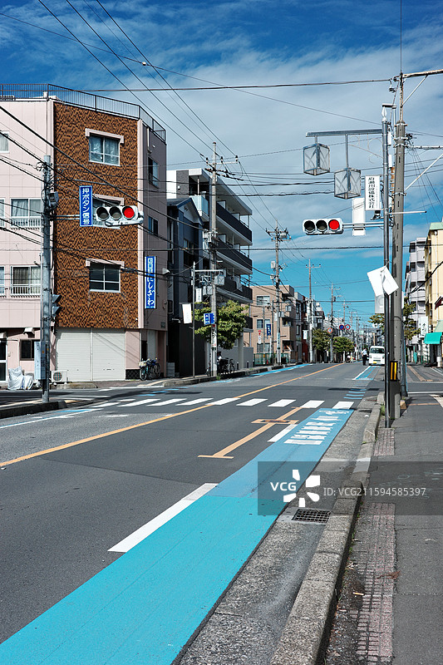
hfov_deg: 33.4
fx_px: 739
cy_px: 332
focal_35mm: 40
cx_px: 222
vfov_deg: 48.5
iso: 100
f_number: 4
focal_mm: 26
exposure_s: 1/2000
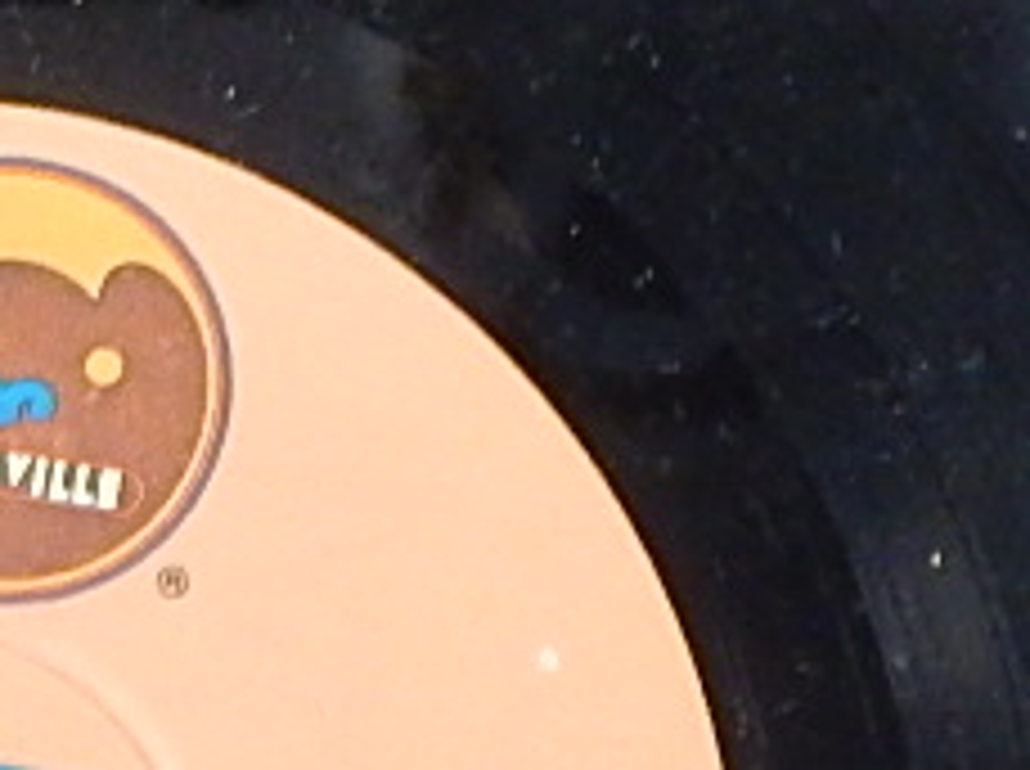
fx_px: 6447
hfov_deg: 9.1
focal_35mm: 217
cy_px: -311
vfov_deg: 6.7
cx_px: 99
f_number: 3.2
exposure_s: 1/15
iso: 400
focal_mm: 5.6
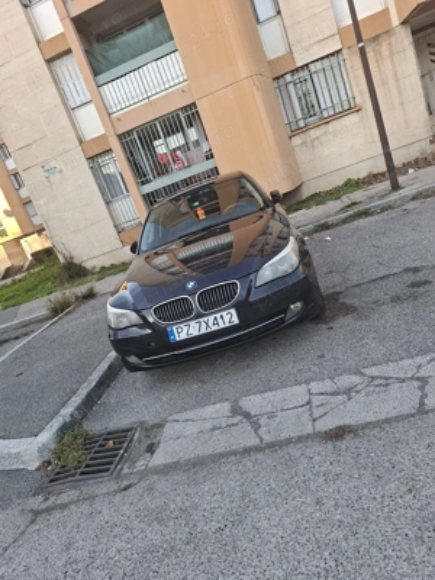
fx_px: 385
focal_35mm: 23
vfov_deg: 73.9
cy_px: 290
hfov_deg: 58.9
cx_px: 218
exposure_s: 1/100
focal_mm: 5.54
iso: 50
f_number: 1.8
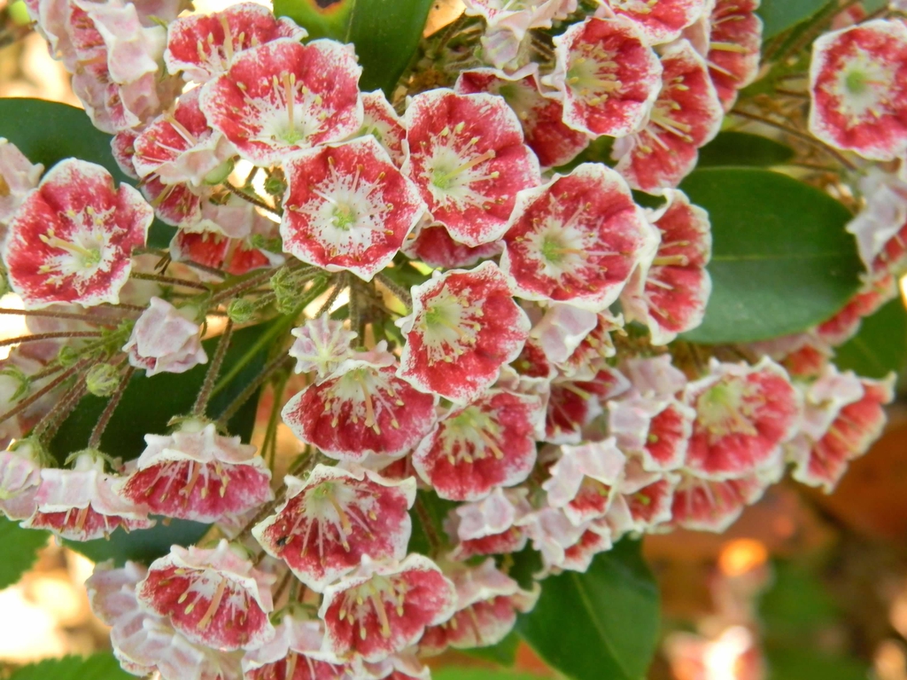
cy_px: 340
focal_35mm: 79
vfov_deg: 18.7
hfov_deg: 24.7
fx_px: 2070
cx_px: 454
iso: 348
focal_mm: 19
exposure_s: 1/30
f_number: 4.7
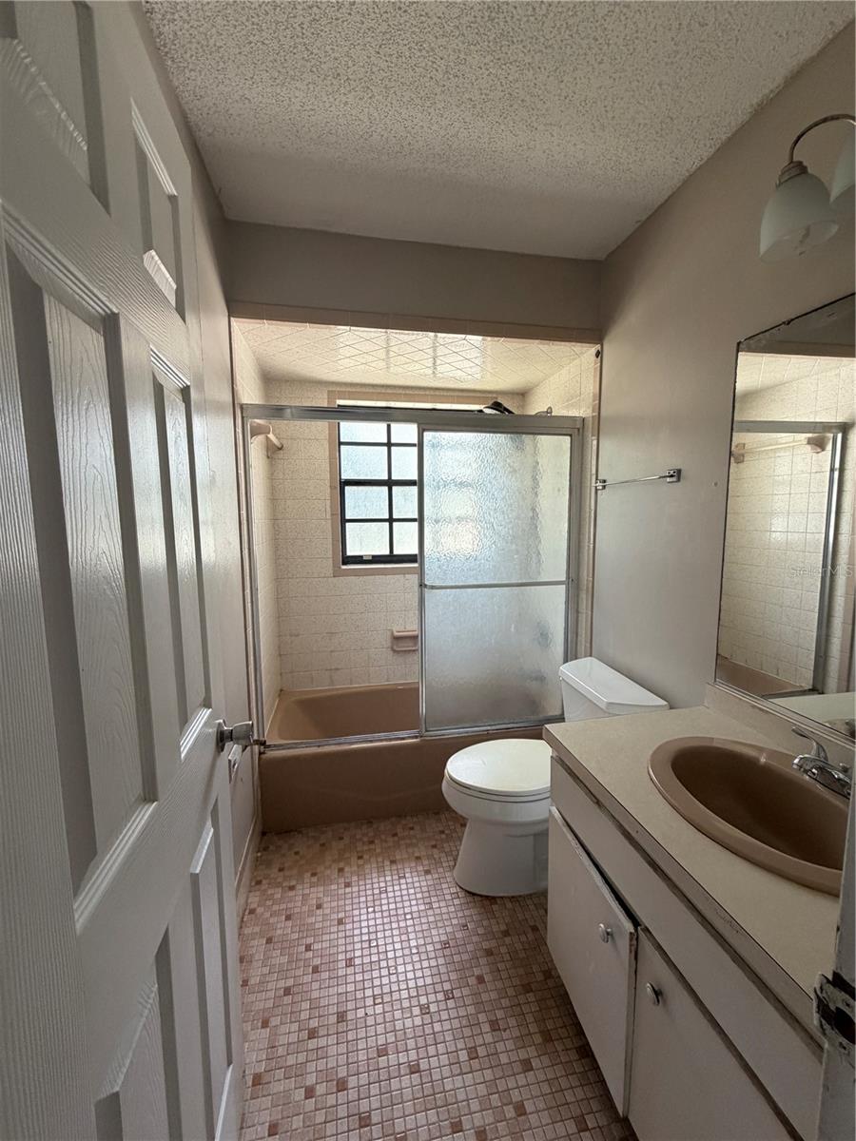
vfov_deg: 102.1
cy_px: 570
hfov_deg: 85.7
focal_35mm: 14
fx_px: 462
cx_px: 428
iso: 250
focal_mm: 2.22
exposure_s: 1/121
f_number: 2.2
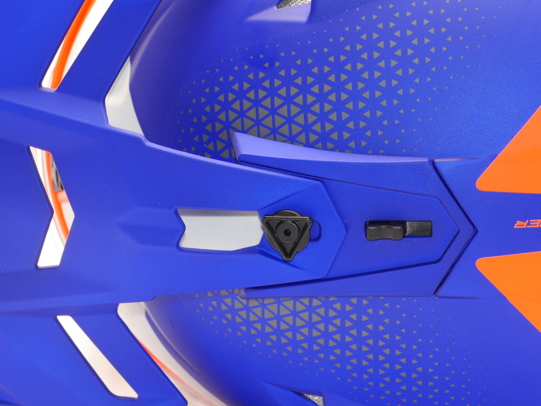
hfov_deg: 20.4
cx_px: 270
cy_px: 203
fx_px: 1500
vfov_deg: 15.4
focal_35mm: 96
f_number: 6.3
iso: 640
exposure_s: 1/30
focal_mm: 48
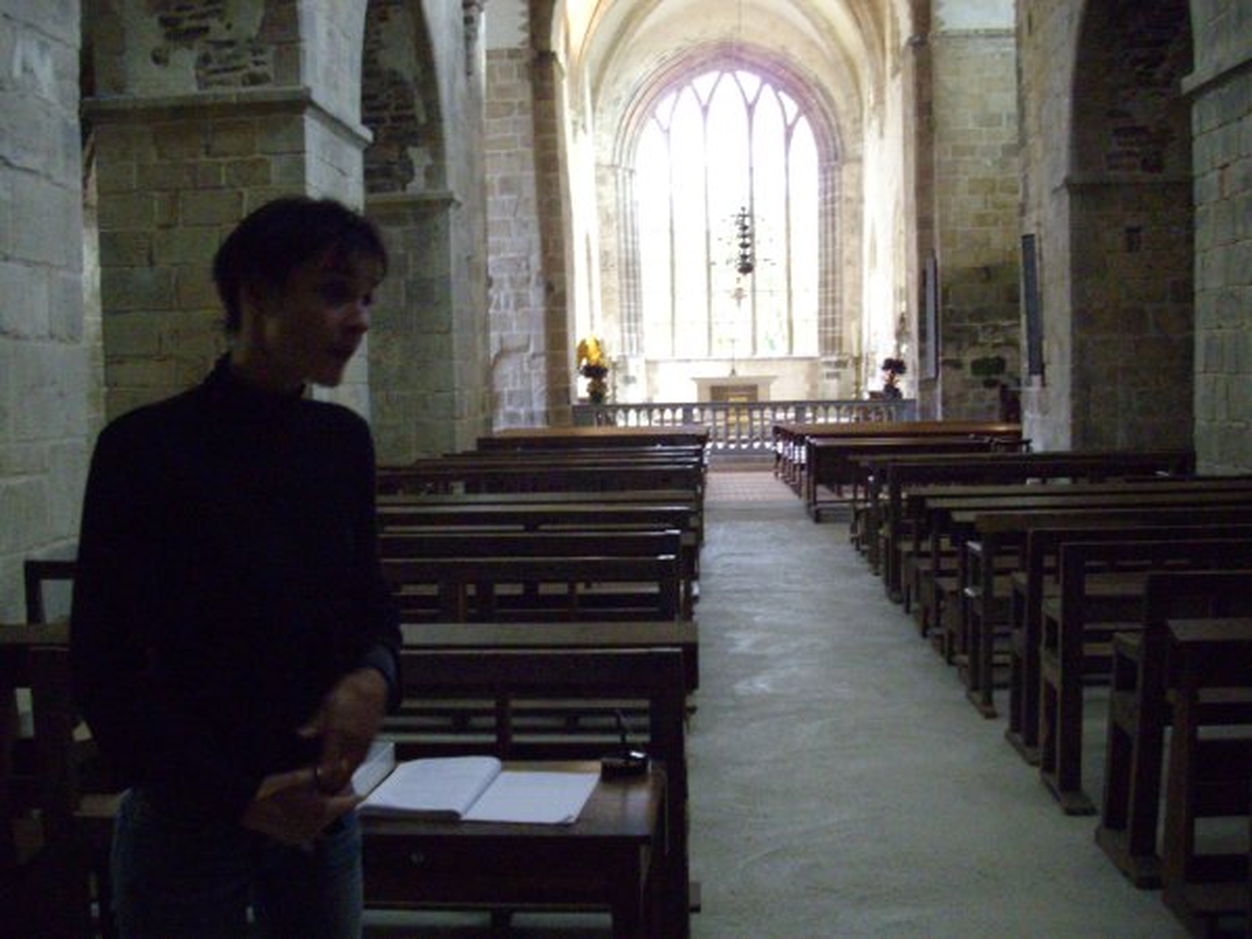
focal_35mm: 37
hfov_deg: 50.1
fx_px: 1338
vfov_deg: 38.7
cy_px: 470
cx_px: 626
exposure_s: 1/10
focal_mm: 6.2
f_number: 2.8
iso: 400
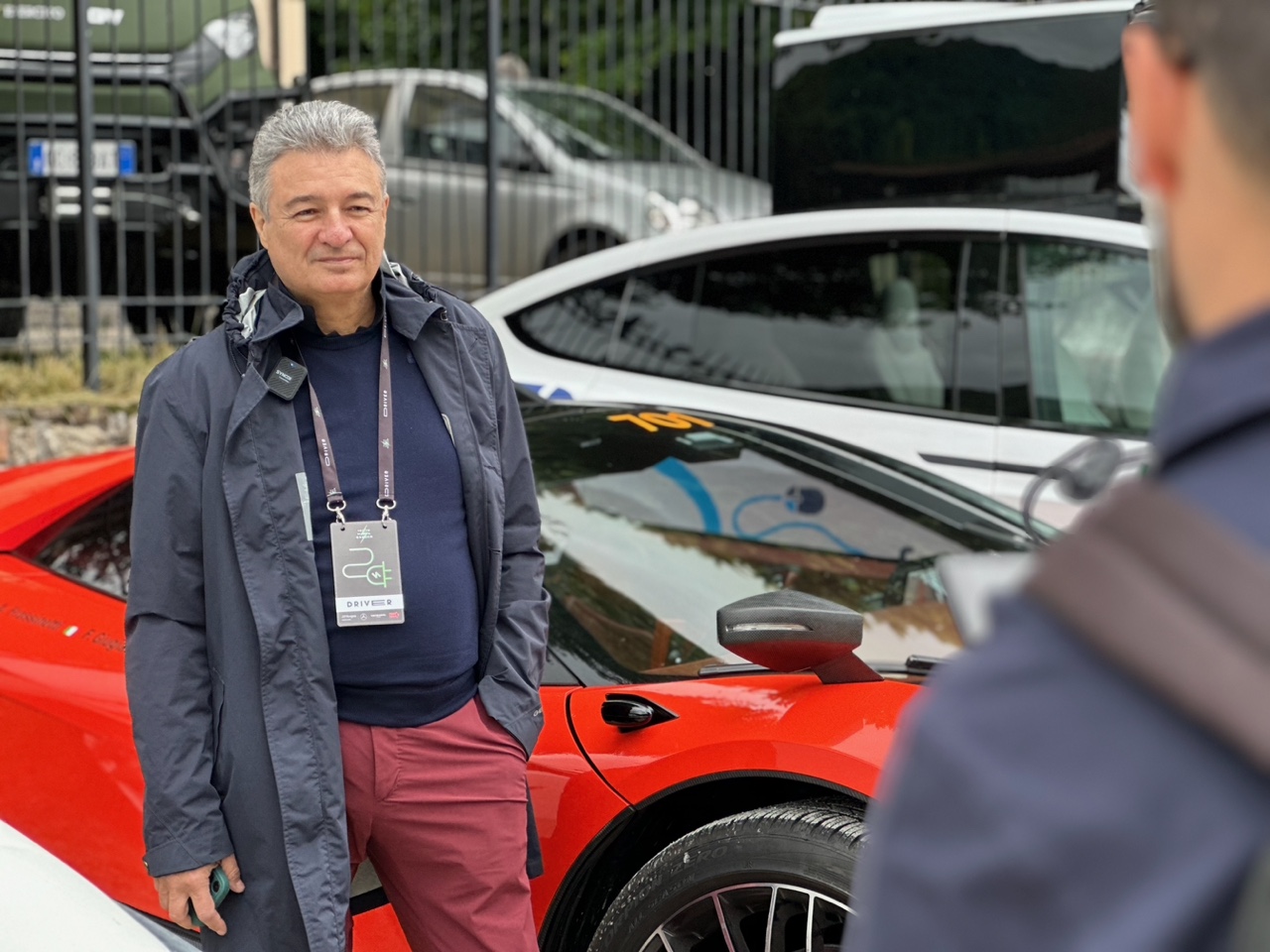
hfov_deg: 25.3
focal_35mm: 77
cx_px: 635
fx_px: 2825
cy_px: 476
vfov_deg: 19.1
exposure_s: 1/121
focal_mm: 9
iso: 125
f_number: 2.8
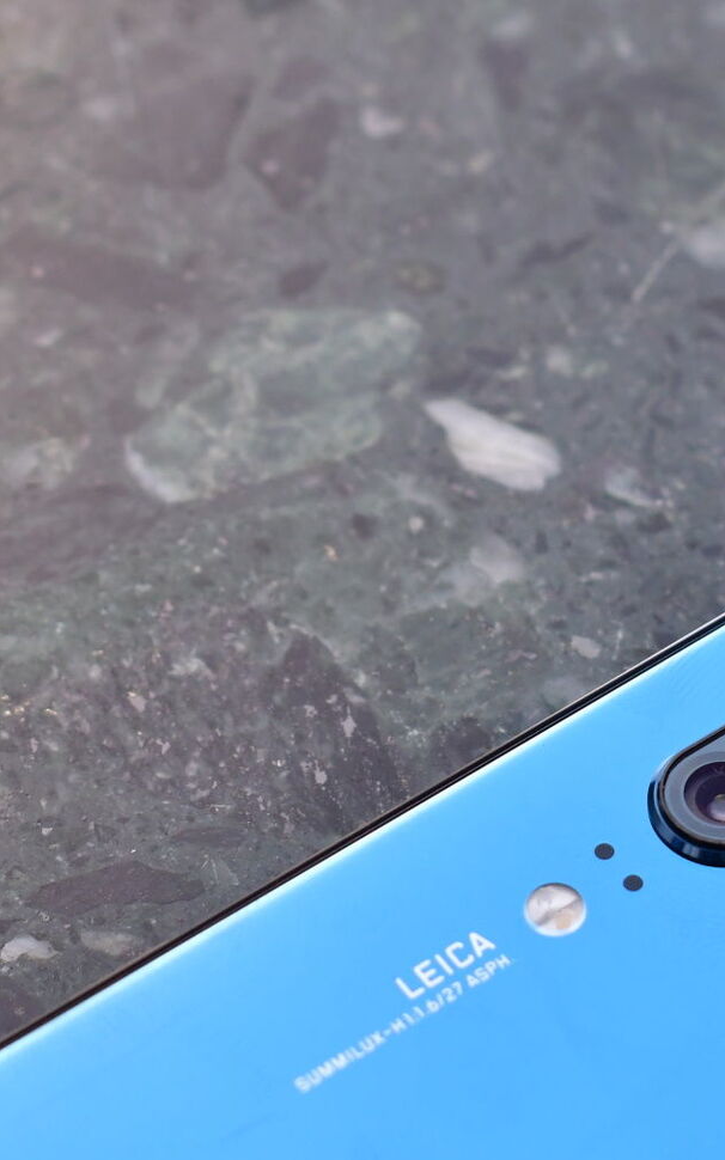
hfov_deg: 10.7
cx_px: 707
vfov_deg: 17.2
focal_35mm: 121
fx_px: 3826
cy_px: 746
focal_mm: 40
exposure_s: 1/200
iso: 800
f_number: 7.1
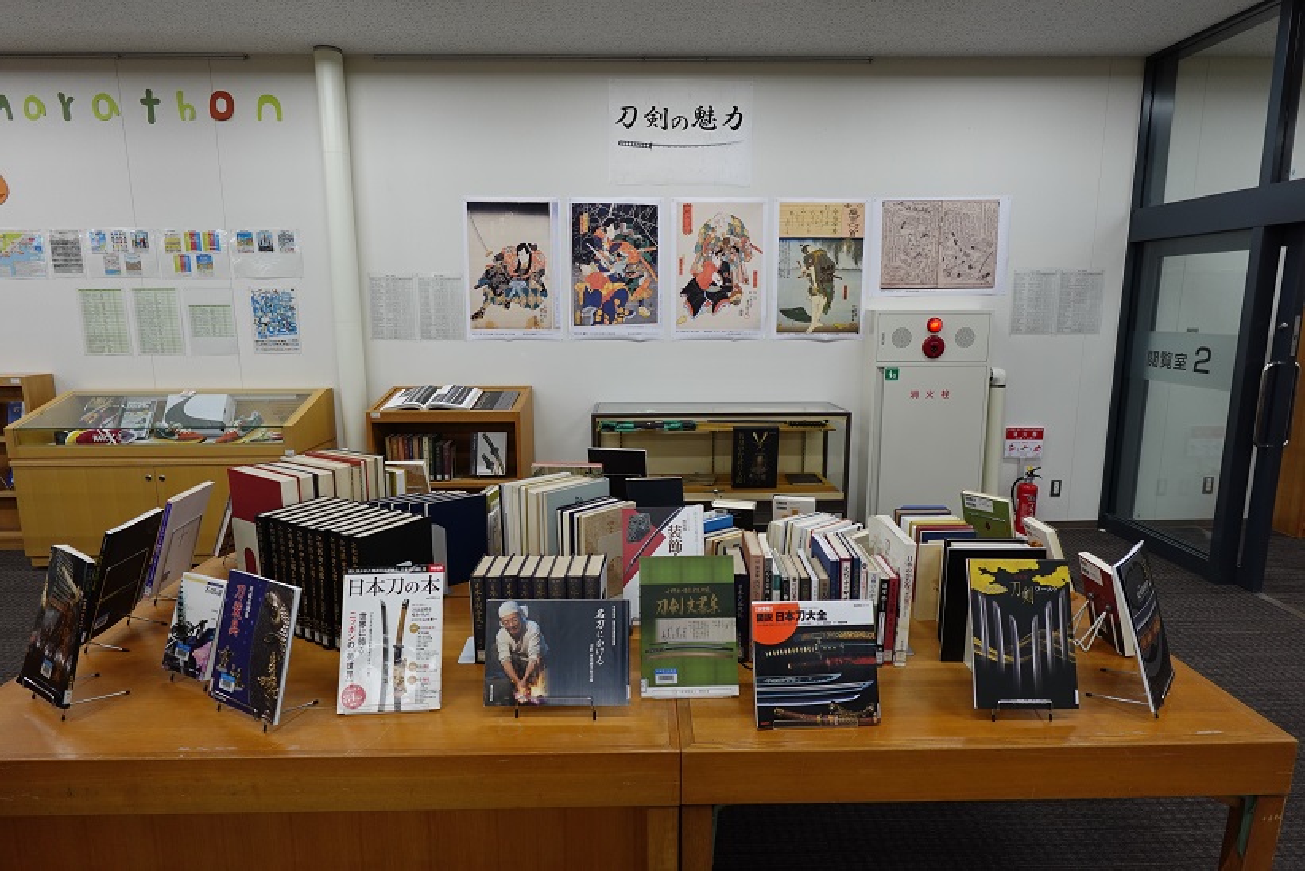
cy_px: 436
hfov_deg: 84.0
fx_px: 725
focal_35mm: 20
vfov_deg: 62.0
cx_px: 652
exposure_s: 1/80
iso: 125
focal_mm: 7.6
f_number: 2
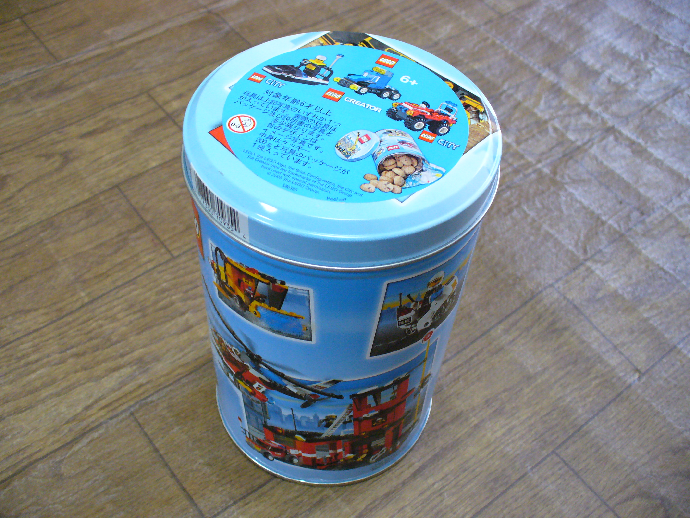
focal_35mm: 37
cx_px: 345
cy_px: 259
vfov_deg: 38.7
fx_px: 738
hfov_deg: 50.1
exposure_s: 1/15
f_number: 2.8
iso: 200
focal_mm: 6.1
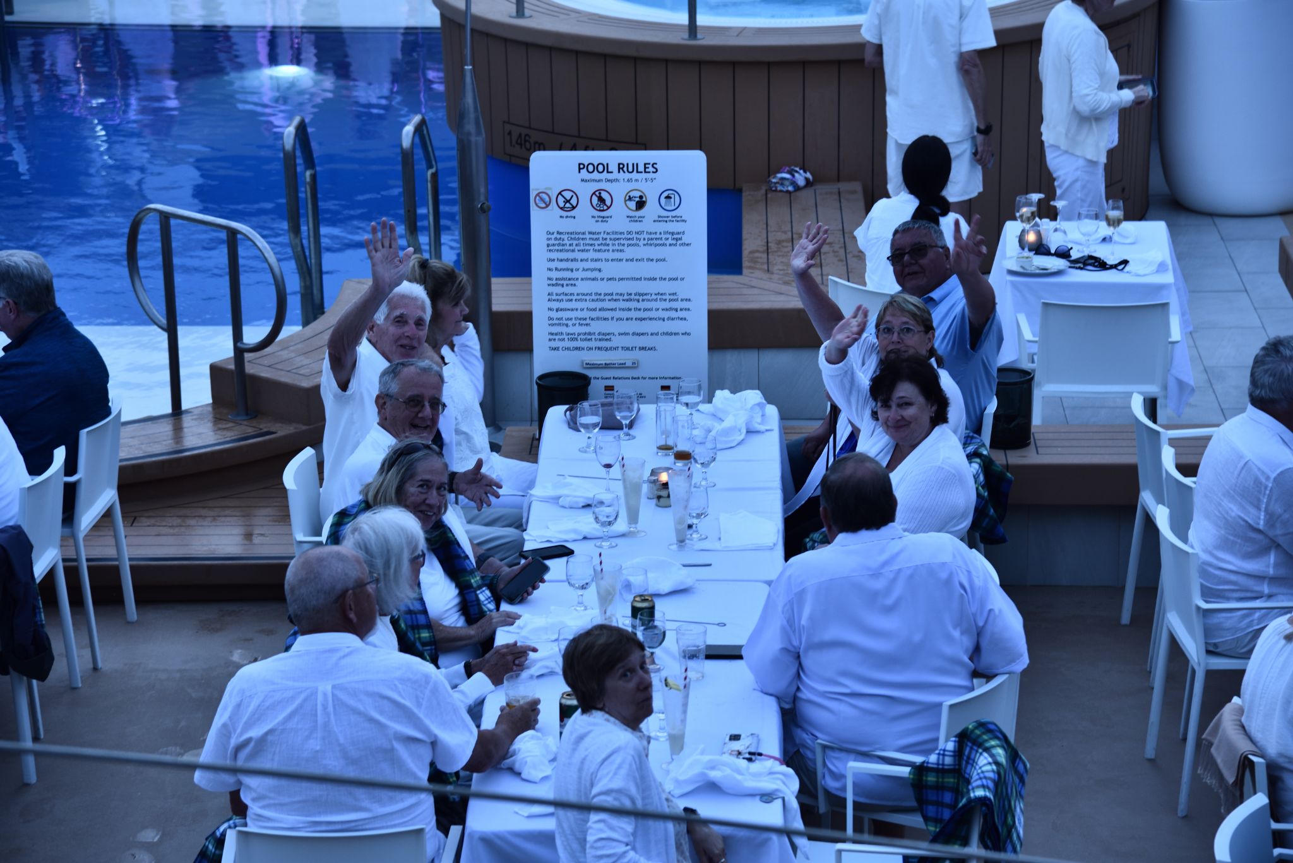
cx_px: 646
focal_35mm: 105
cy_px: 432
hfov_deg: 19.4
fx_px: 3772
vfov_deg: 13.1
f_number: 5
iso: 400
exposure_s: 1/80
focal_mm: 105
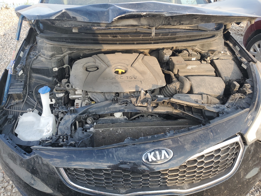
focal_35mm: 26
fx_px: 196
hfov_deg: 67.3
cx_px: 130
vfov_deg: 53.1
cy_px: 98
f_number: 1.5
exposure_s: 1/270
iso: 50
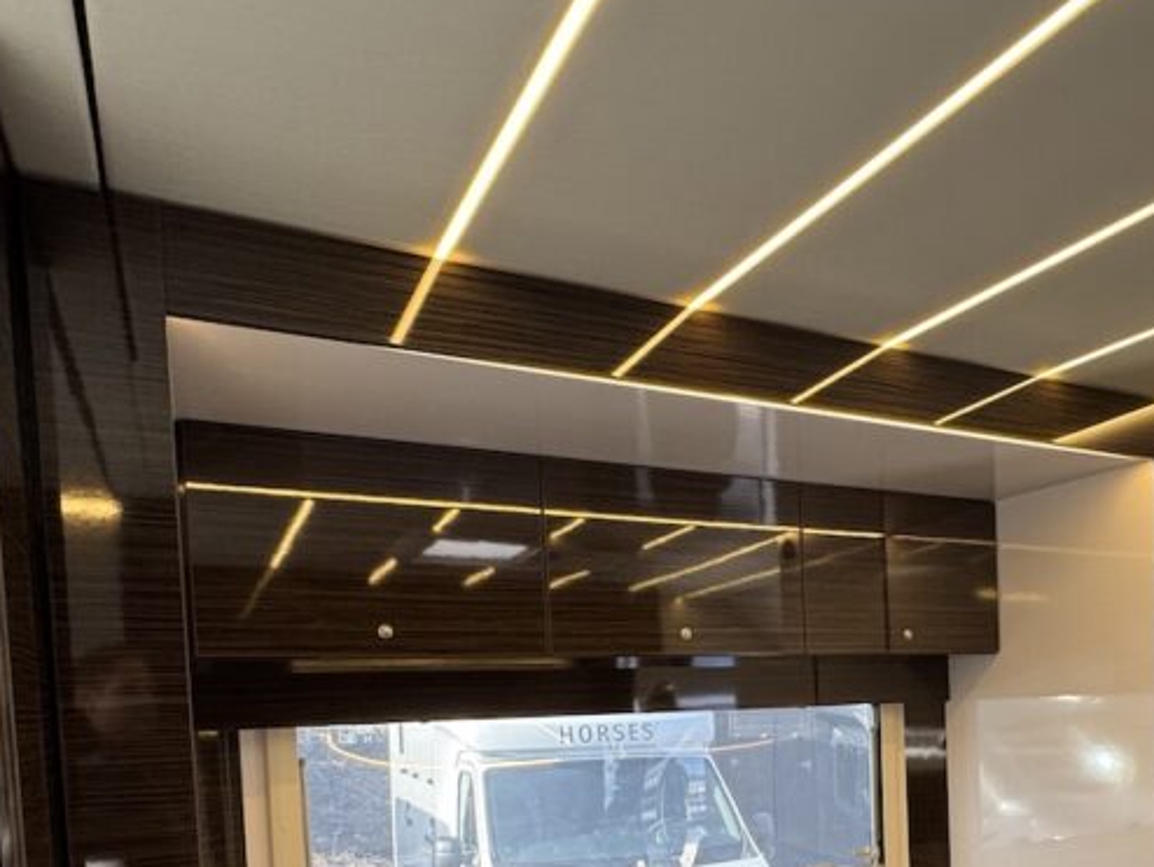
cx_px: 722
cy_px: 760
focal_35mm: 29
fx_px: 967
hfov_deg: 60.8
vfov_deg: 44.5
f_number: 2.2
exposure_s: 1/99
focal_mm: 2.22
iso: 200
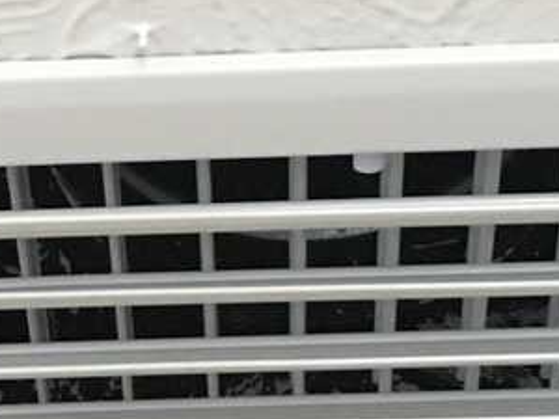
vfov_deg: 11.4
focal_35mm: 129
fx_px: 2083
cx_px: 200
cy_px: 413
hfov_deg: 15.3
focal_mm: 4.15
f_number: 2.2
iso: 64
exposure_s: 1/15
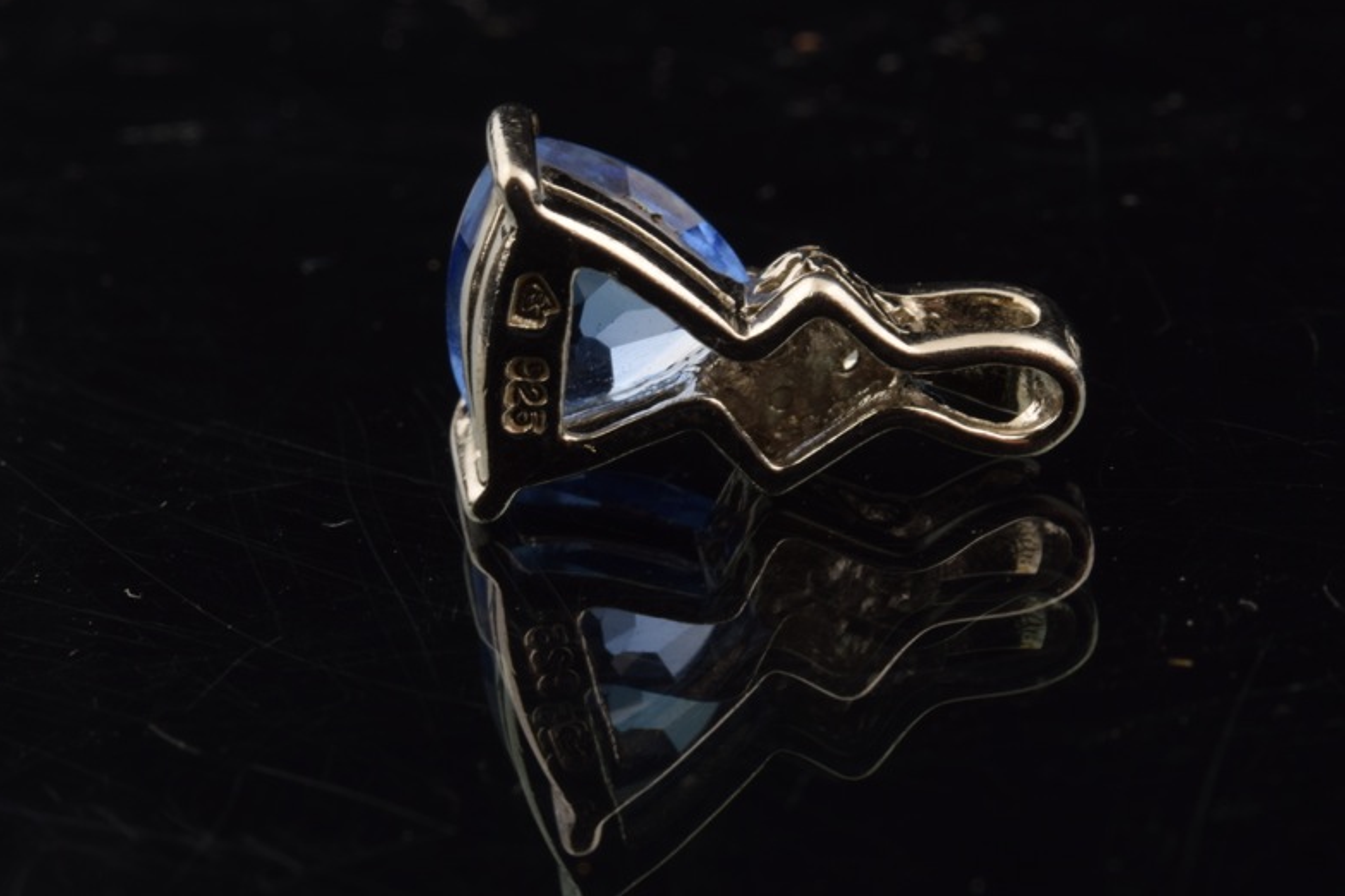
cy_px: 397
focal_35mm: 115
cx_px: 533
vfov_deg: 11.9
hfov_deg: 17.8
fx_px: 4296
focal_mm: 60
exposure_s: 1/125
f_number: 25
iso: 100
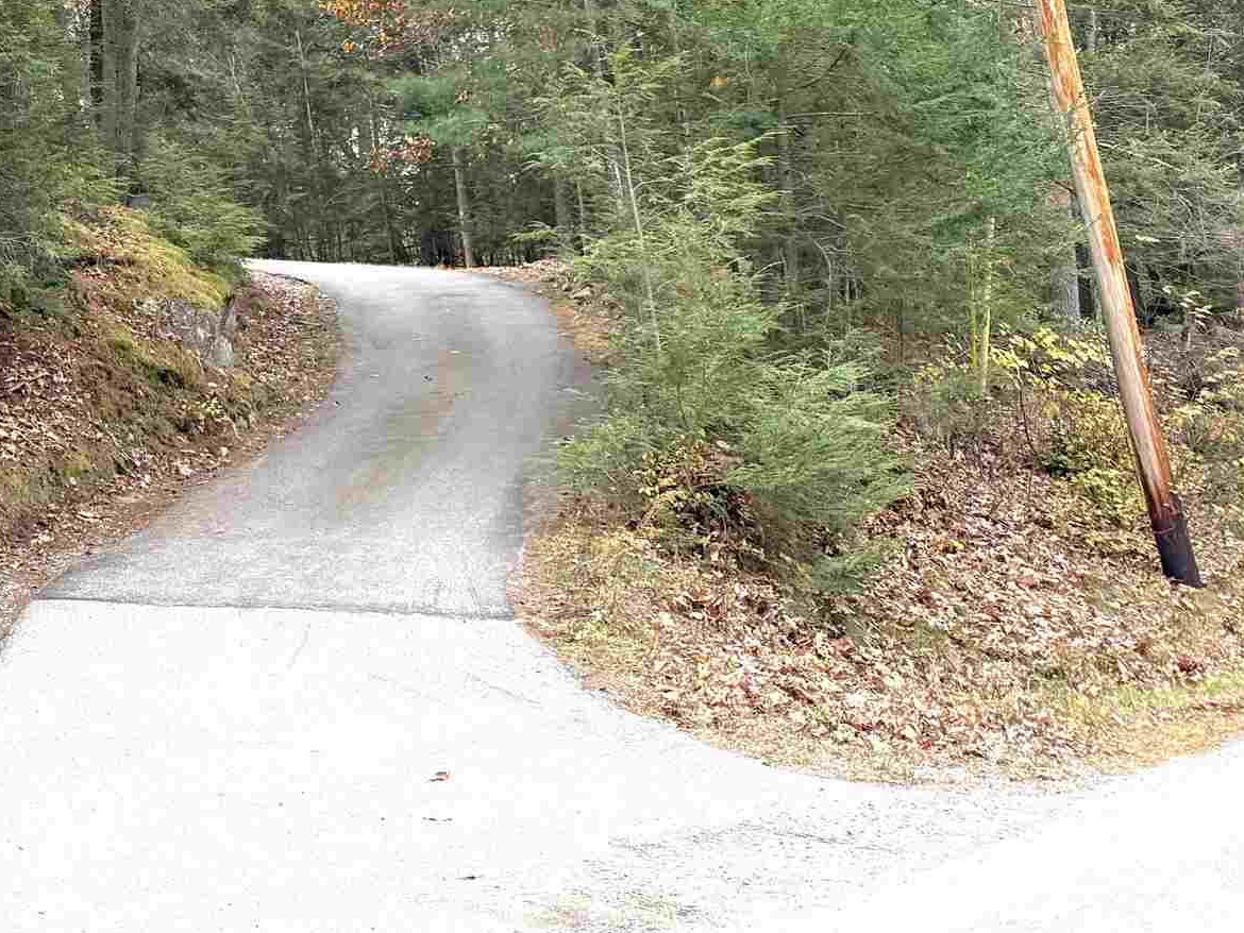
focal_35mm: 63
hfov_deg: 27.9
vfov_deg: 21.2
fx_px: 2265
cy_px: -262
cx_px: -140
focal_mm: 6.76
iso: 100
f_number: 1.78
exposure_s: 1/543
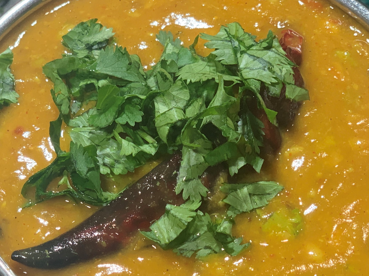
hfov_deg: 36.8
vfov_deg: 28.0
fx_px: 554
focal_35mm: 52
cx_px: 184
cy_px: 138
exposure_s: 1/100
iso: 80
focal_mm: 6
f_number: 2.4
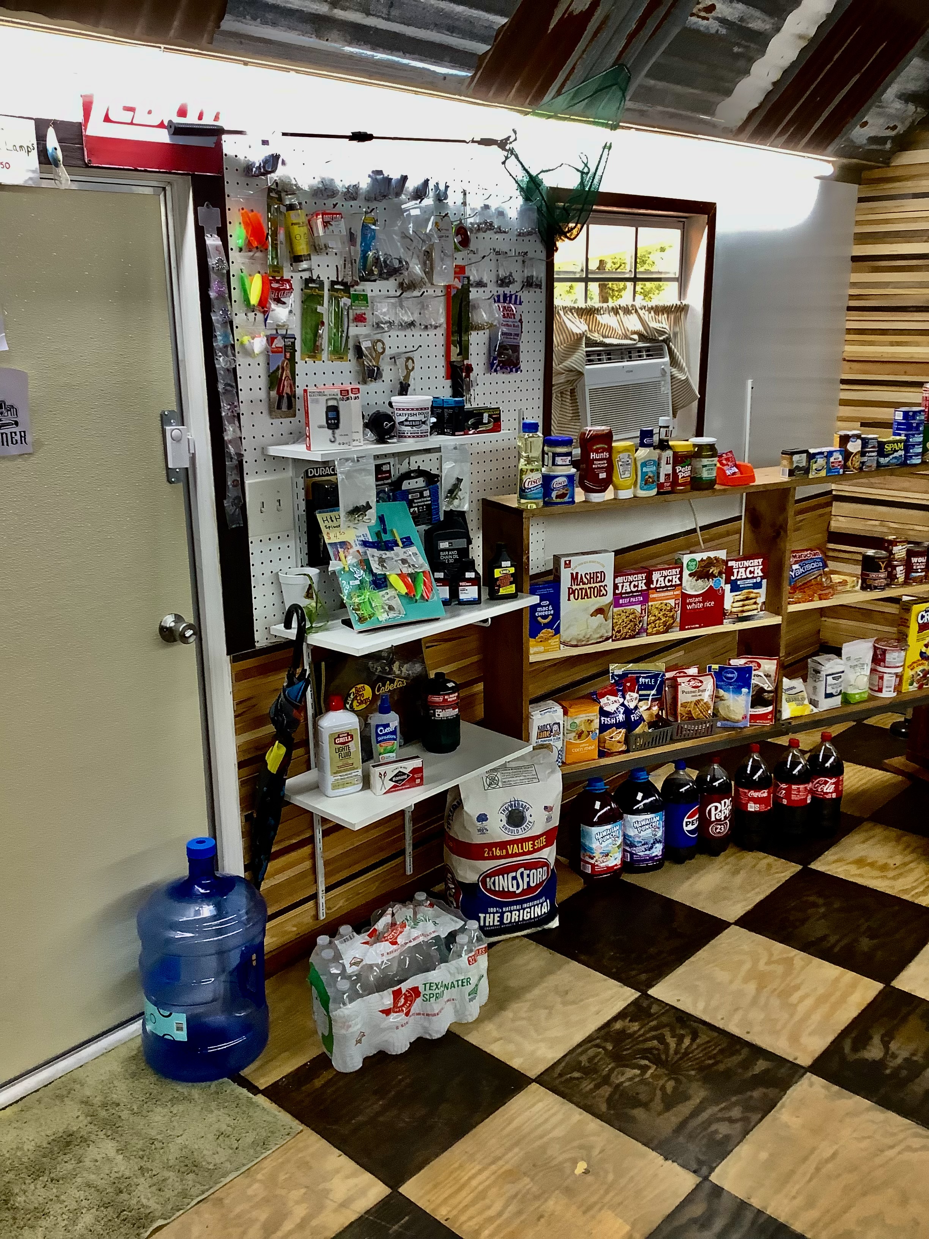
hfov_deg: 45.4
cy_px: 620
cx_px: 464
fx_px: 1109
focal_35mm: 31
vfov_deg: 58.4
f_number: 2.4
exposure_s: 1/60
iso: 160
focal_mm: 3.3
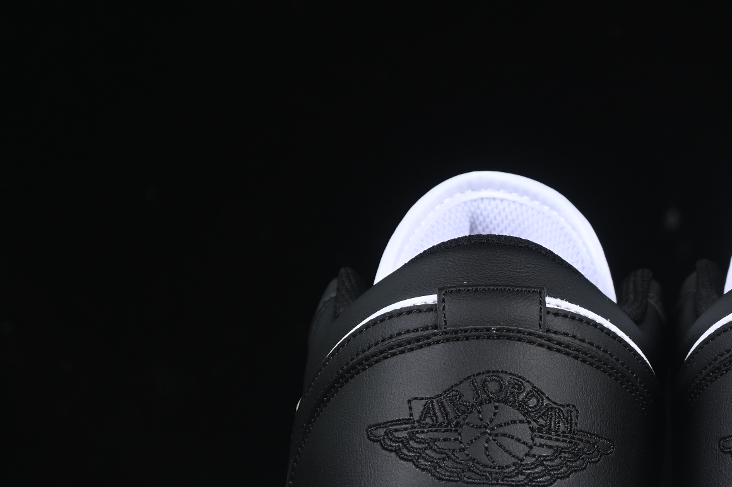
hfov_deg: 11.3
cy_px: 300
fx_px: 3659
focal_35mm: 180
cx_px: 666
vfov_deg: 7.6
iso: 160
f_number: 6.3
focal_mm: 50
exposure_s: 1/60
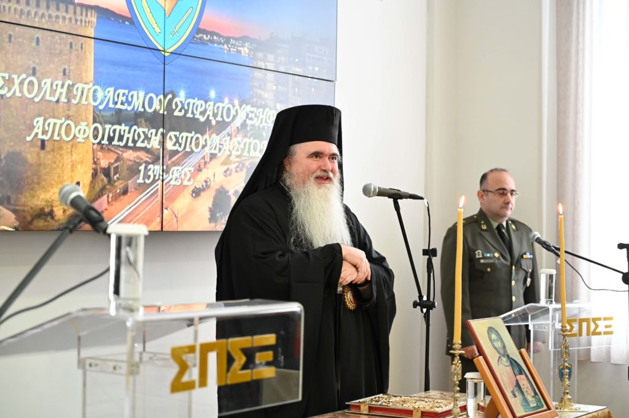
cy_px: 209
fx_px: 1222
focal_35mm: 70
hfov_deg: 28.9
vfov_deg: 19.4
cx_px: 314
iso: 4000
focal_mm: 70
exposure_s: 1/125
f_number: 4
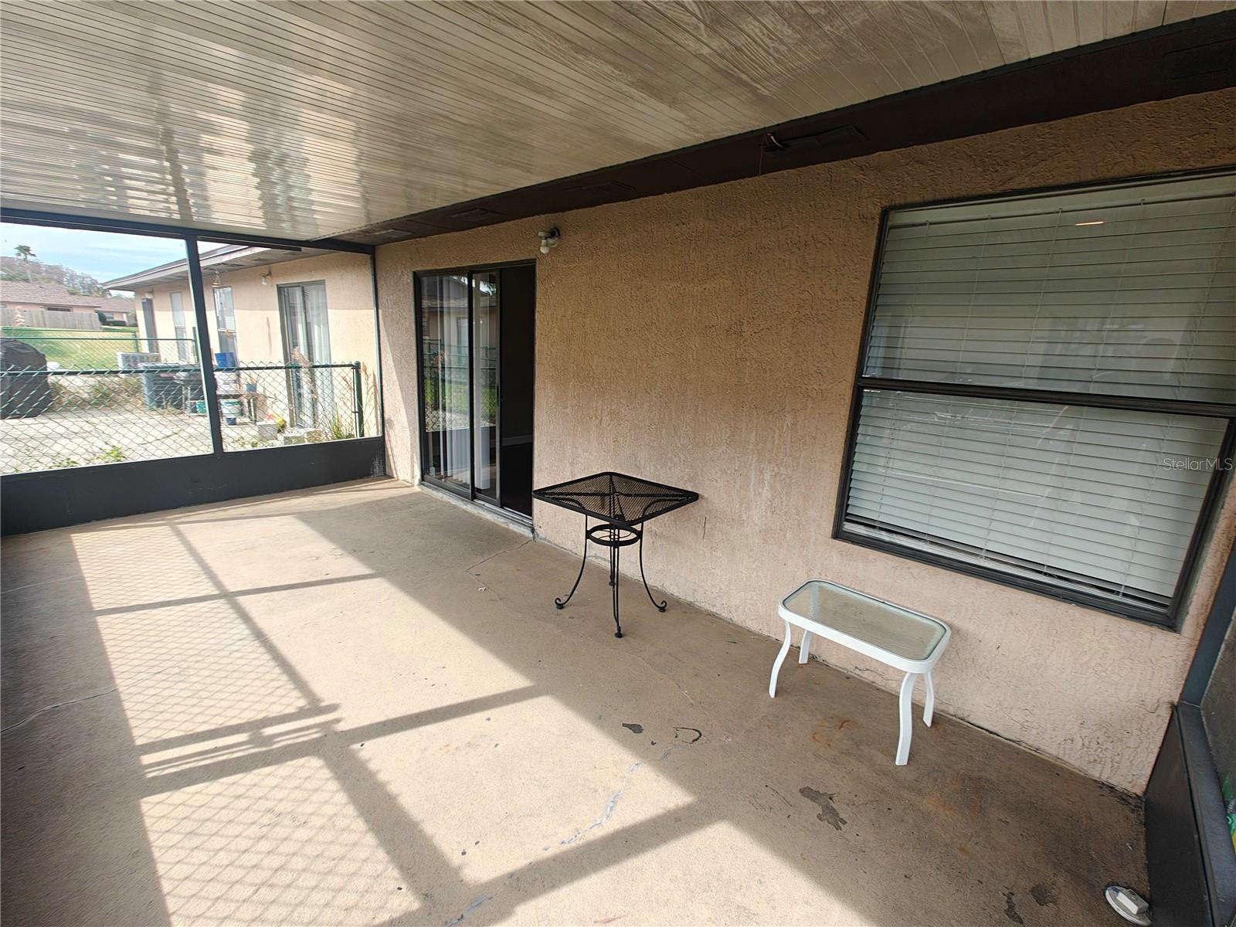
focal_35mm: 14
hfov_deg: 102.1
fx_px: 500
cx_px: 618
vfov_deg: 85.7
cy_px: 464
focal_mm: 2.62
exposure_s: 1/201
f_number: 2.2
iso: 64
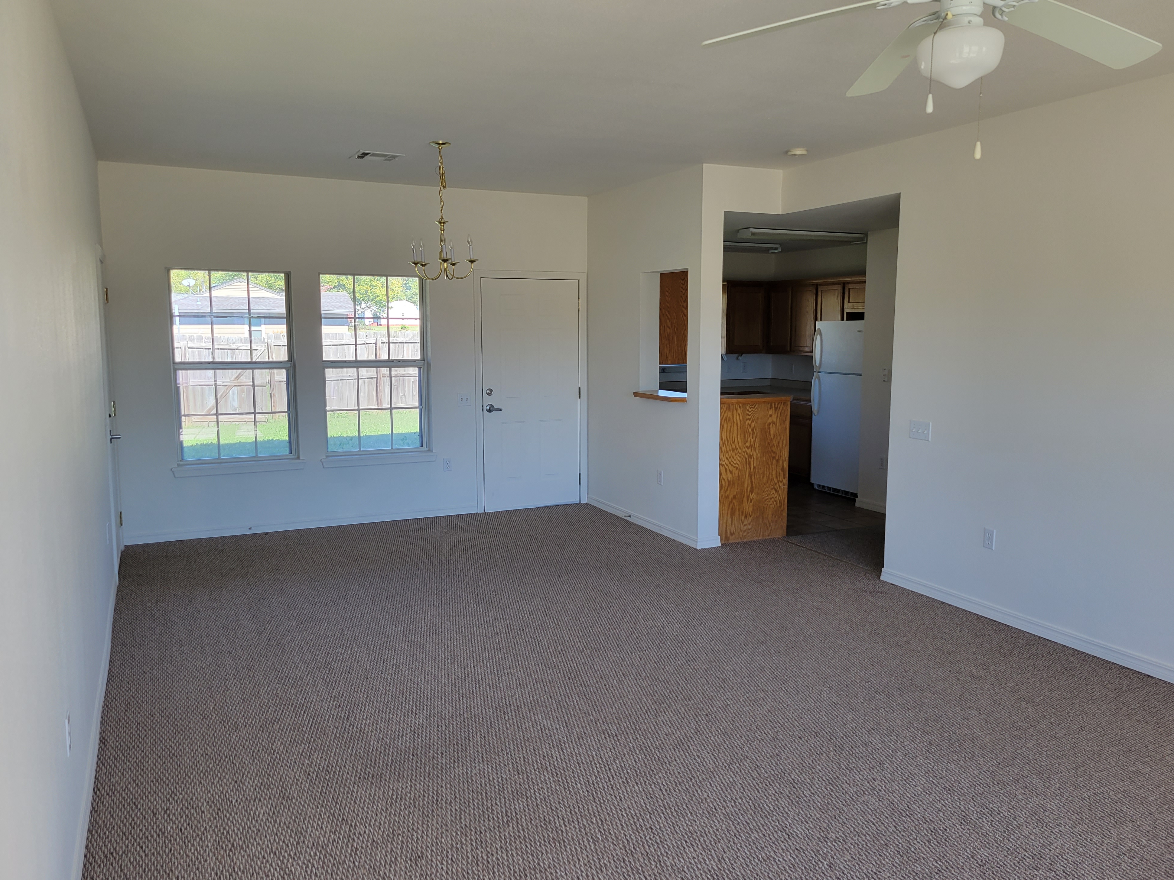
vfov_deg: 51.4
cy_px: 436
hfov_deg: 65.3
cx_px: 608
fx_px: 916
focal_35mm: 27
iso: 64
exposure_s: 1/119
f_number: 1.8
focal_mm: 5.4
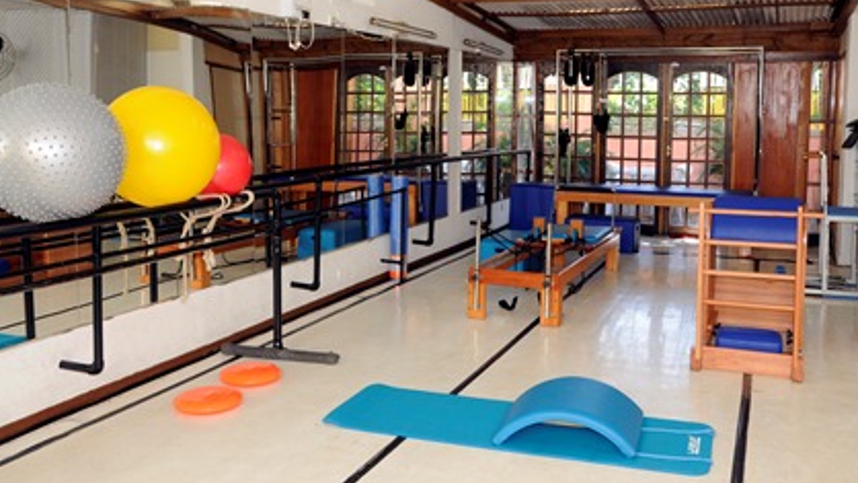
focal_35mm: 37
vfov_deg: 31.8
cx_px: 445
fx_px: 842
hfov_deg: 54.0
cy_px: 183
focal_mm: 22
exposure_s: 1/60
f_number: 8
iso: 400
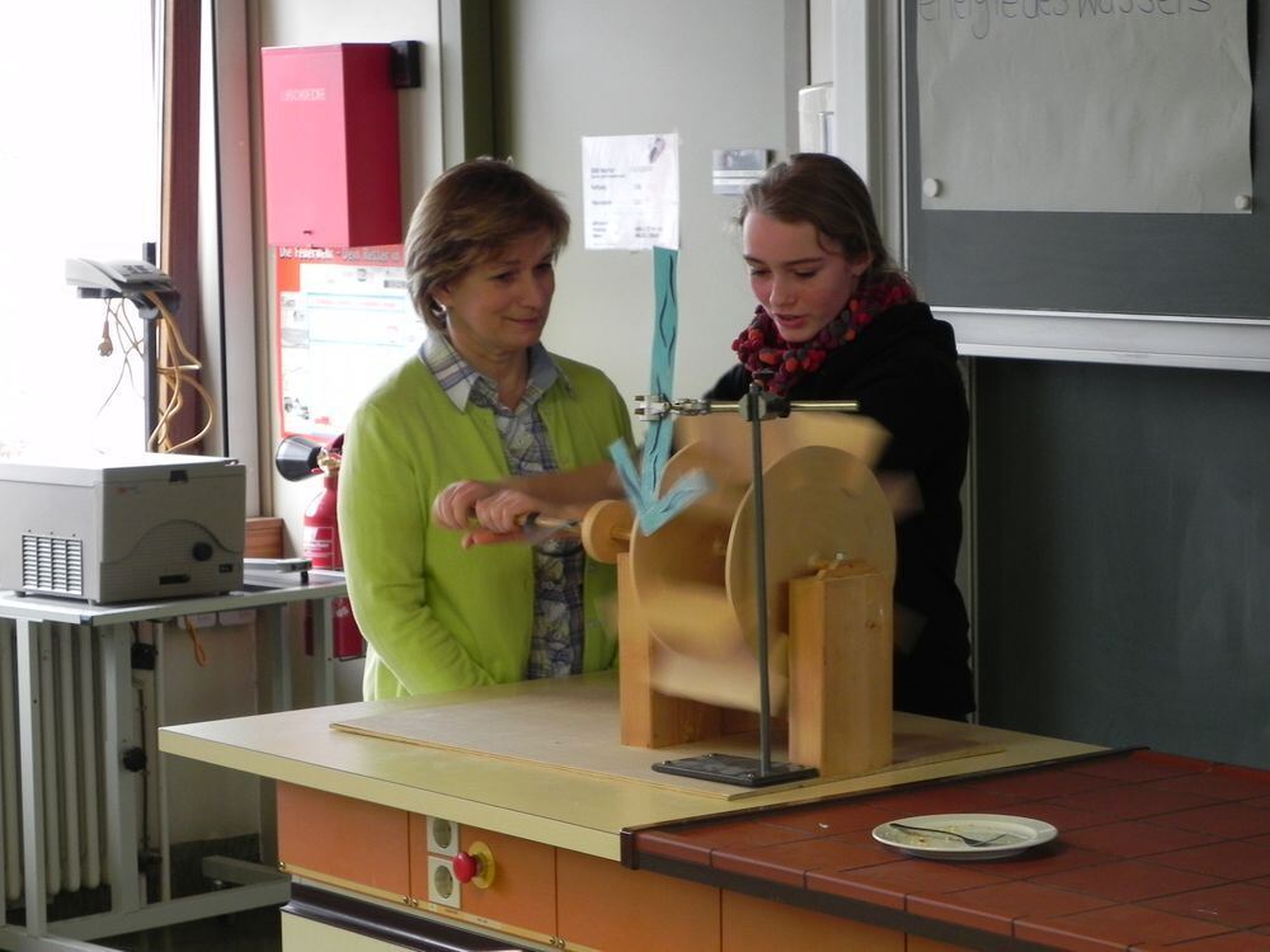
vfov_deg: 15.6
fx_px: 3485
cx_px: 635
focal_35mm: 95
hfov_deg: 20.7
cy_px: 476
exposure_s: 1/30
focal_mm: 16.9
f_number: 4
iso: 217
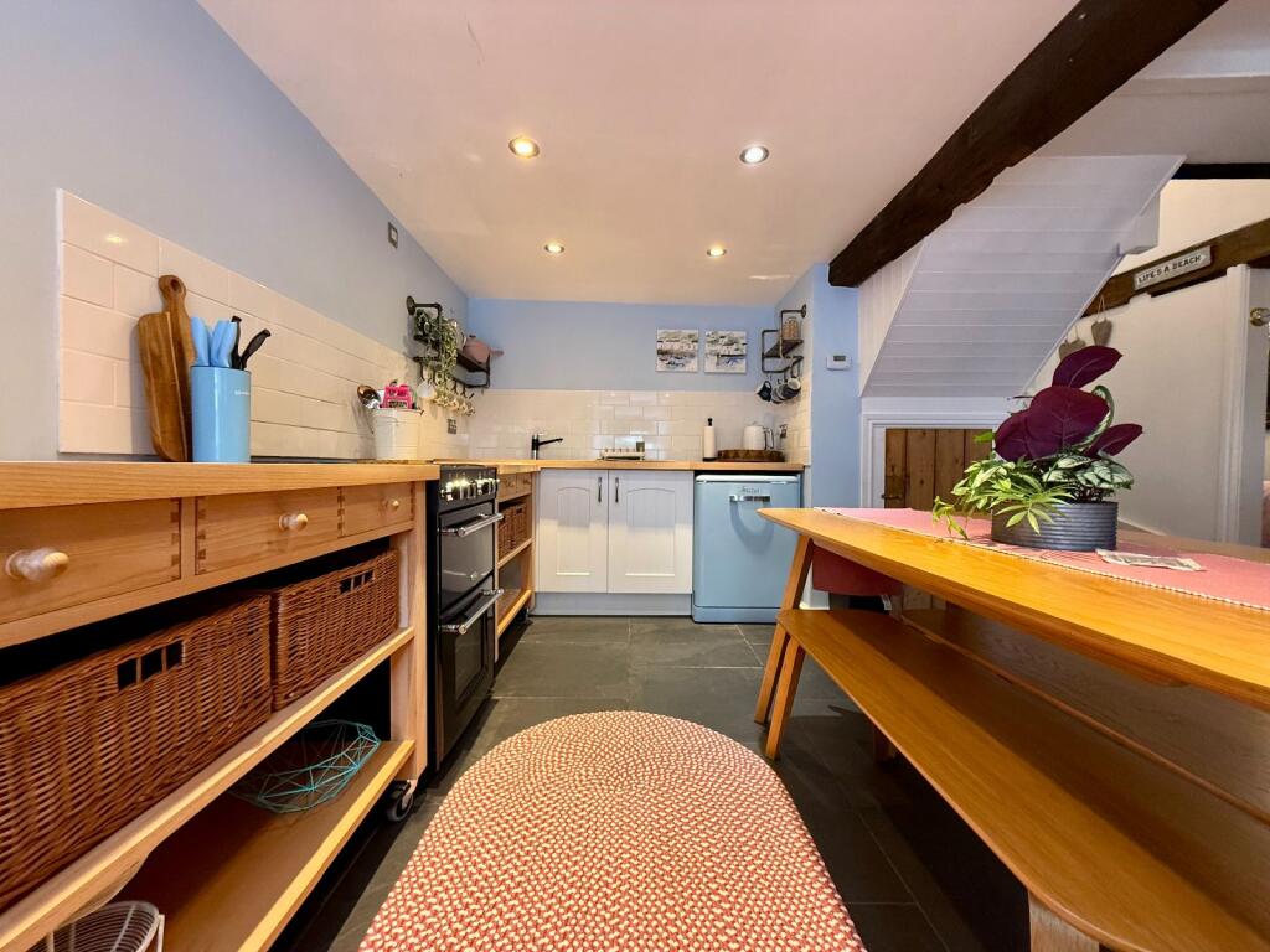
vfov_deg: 85.7
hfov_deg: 102.1
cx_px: 635
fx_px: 514
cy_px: 476
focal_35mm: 14
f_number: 2.2
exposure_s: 1/50
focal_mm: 2.22
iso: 250
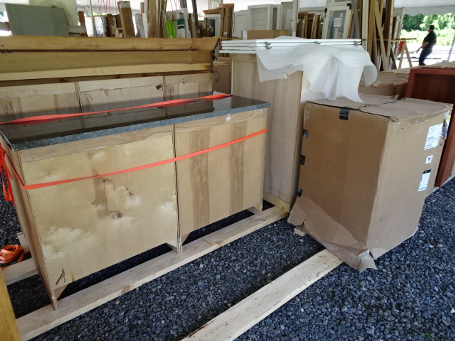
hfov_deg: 71.6
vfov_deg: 56.8
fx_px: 315
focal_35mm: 24
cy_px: 170
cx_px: 228
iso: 125
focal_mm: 4.1
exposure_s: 1/80
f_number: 3.5
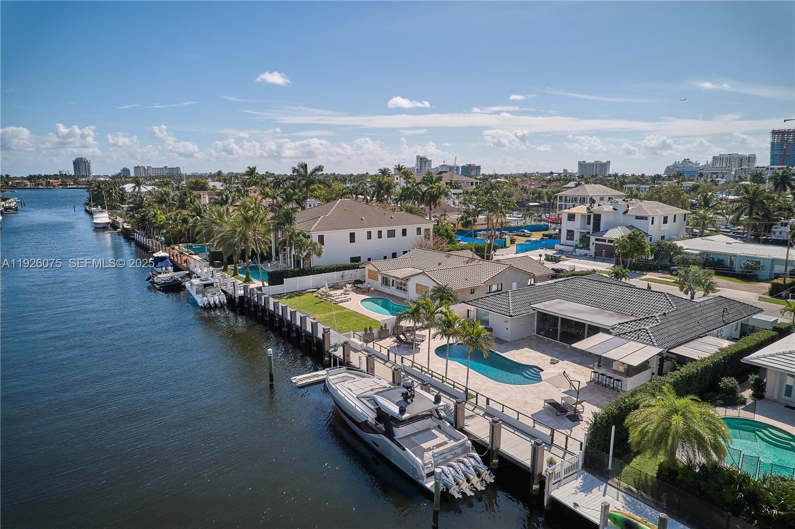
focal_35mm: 22
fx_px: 486
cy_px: 264
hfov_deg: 78.6
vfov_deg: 57.2
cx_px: 398
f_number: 2.8
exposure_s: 1/80
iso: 100
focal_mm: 8.38
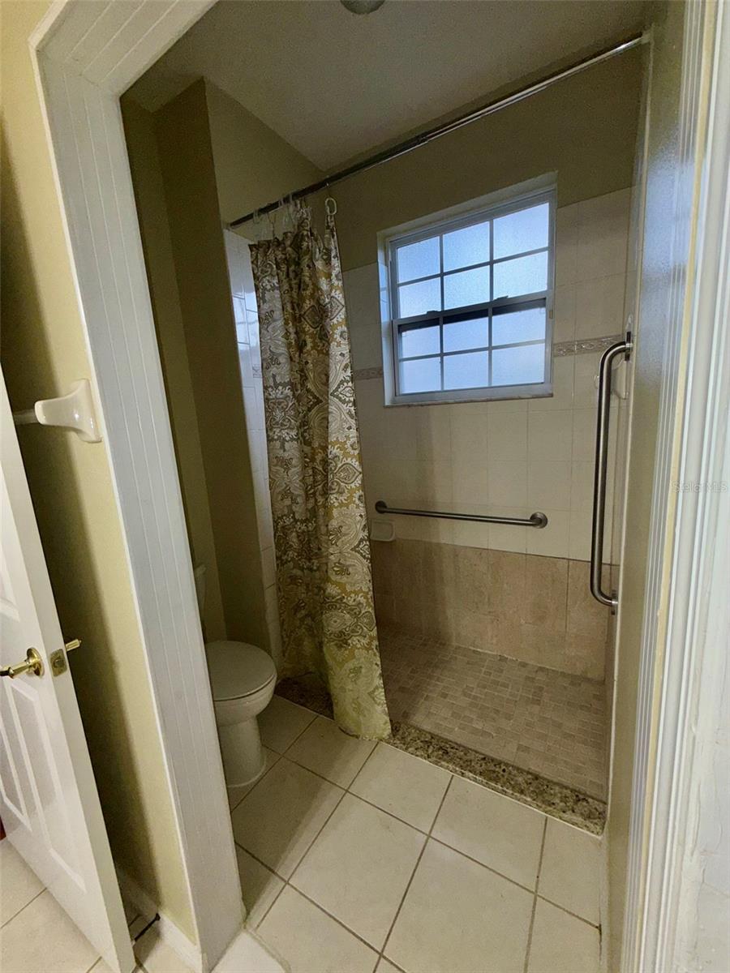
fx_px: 394
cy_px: 486
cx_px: 365
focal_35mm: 14
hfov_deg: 85.7
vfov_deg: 102.1
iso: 20
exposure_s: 1/122
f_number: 2.2
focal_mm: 2.22
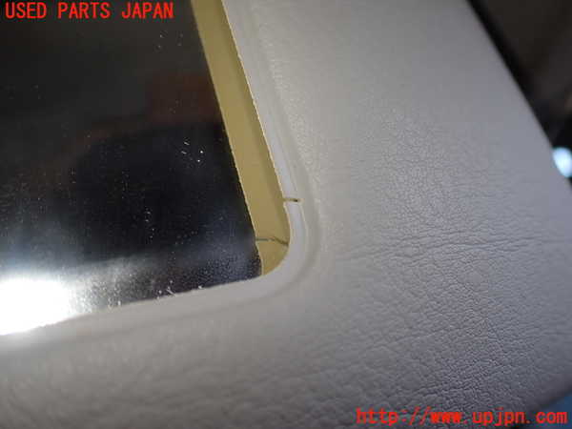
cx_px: 286
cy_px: 214
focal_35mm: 30
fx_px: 496
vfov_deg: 46.8
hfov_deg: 60.0
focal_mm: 5.4
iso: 100
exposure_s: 1/160
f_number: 2.3
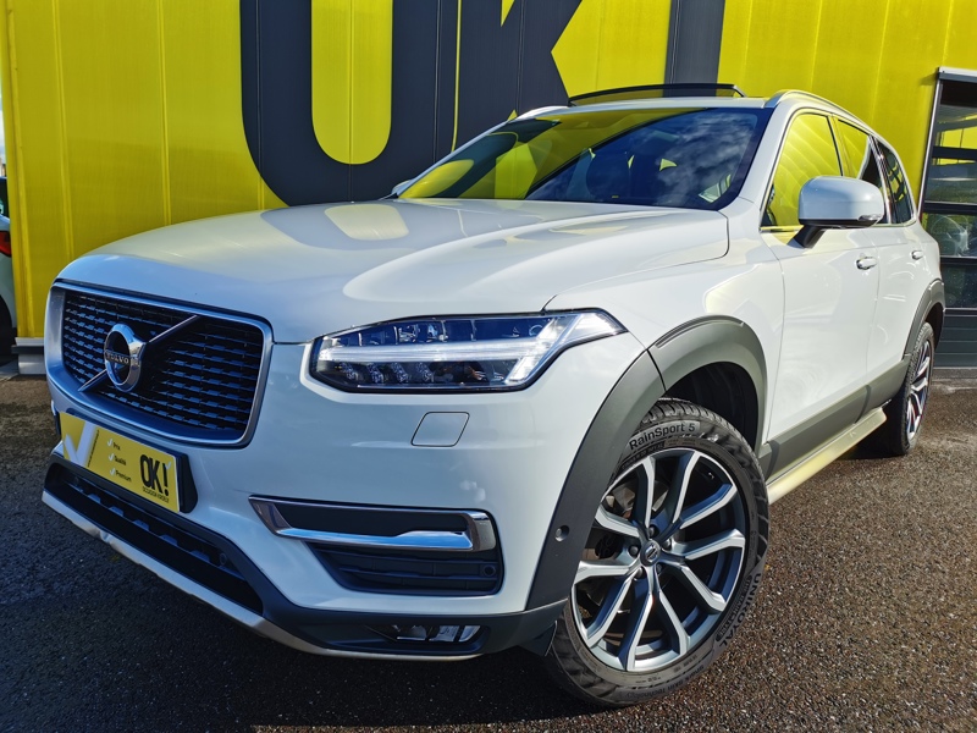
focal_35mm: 27
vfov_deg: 51.4
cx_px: 488
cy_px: 366
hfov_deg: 65.3
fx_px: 762
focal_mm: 5.58
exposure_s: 1/3125
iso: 50
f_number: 1.8
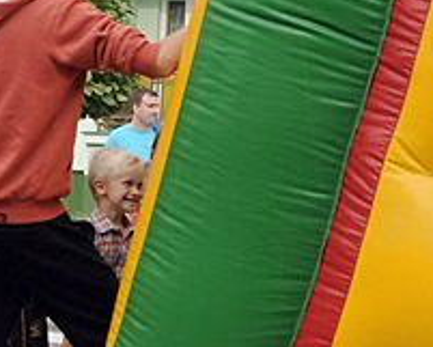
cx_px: -235
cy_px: 286
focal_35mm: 125
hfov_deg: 14.3
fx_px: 1602
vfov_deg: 12.3
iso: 500
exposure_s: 1/320
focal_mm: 21
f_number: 8
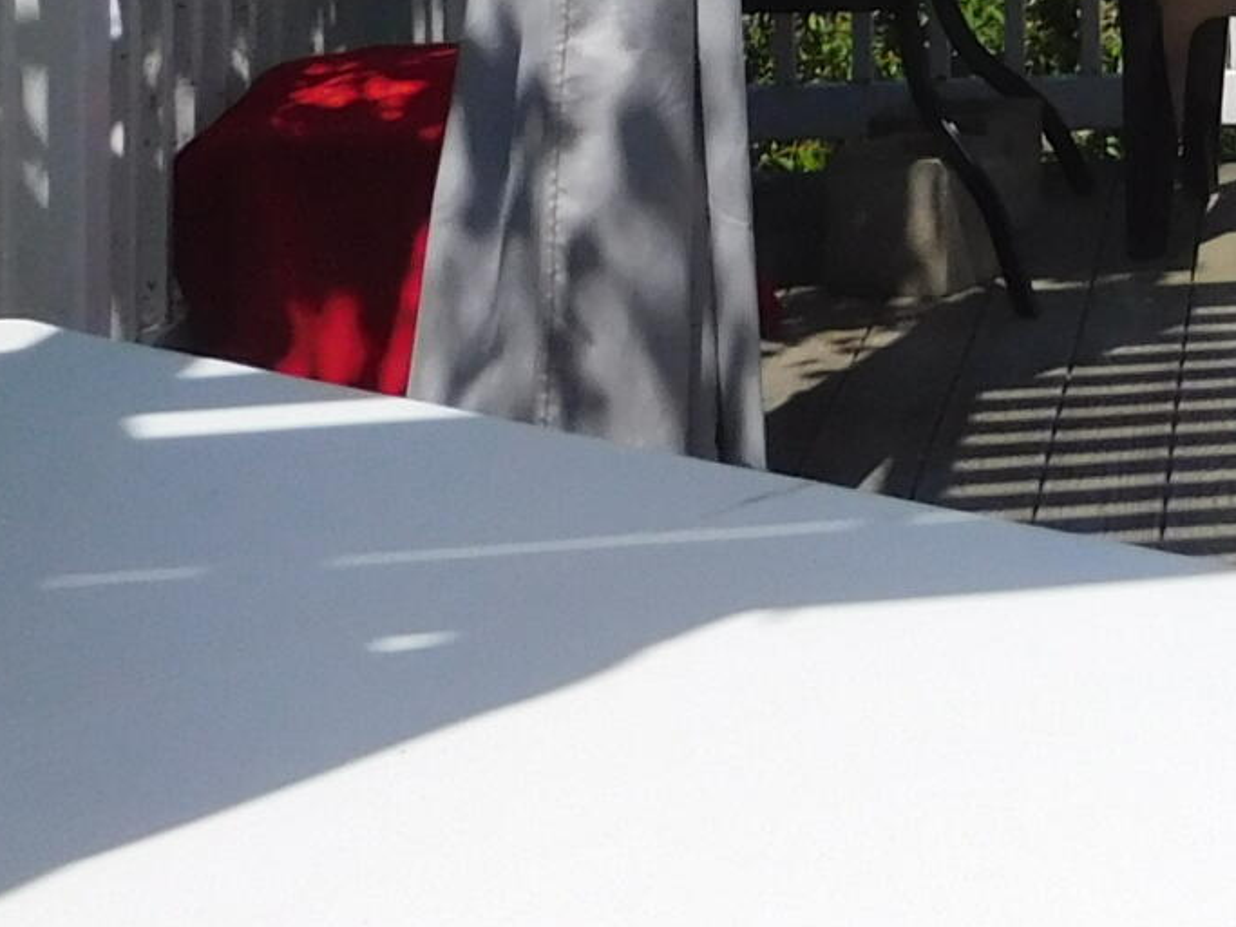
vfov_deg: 13.3
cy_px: -710
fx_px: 3606
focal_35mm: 101
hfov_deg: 17.0
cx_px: 2025
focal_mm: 4
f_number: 6
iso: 125
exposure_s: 1/800
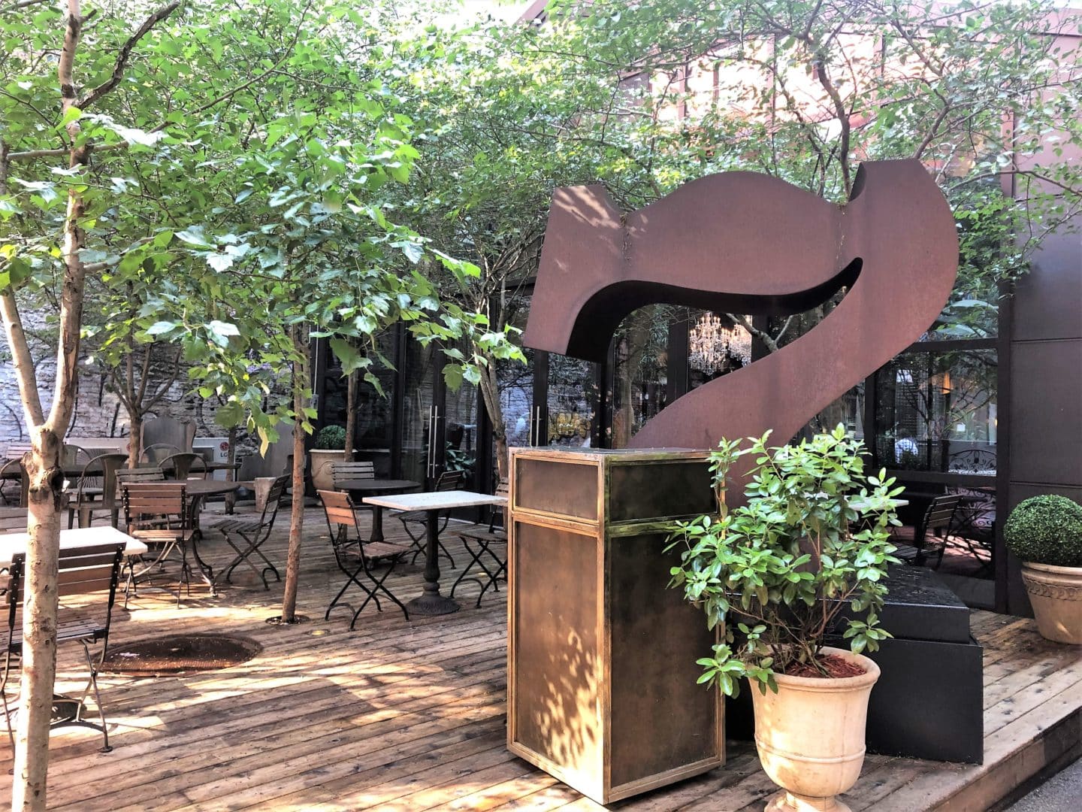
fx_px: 875
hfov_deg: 63.4
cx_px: 541
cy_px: 406
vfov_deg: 49.7
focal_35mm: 28
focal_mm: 3.99
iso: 40
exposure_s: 1/15
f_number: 1.8
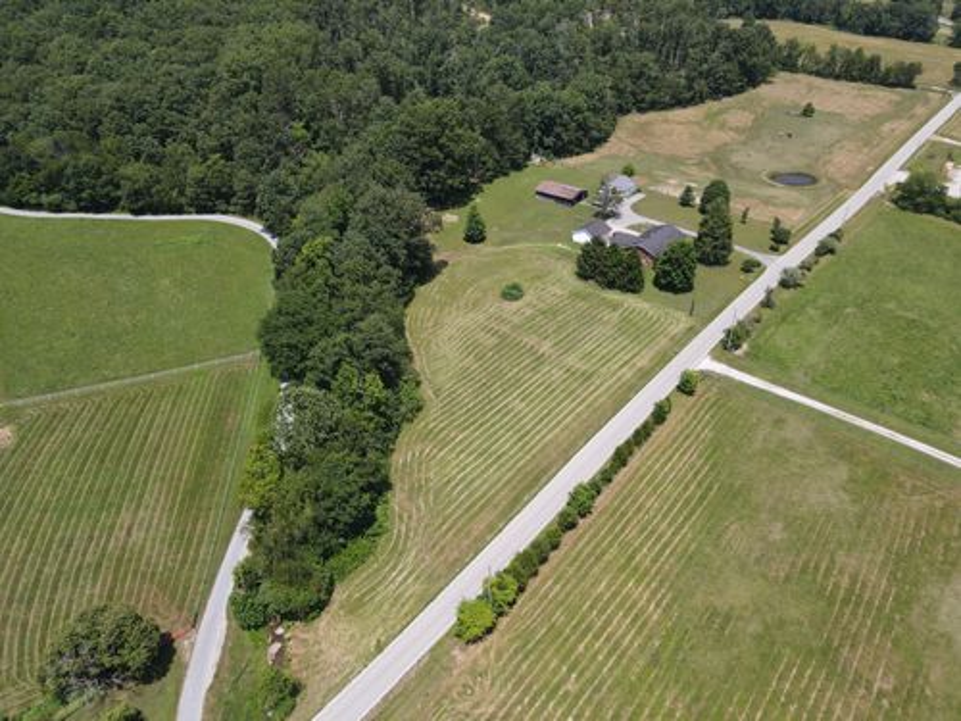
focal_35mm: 24
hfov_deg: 71.6
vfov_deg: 56.8
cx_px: 480
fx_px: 666
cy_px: 360
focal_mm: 4.5
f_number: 2.8
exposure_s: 1/500
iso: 100
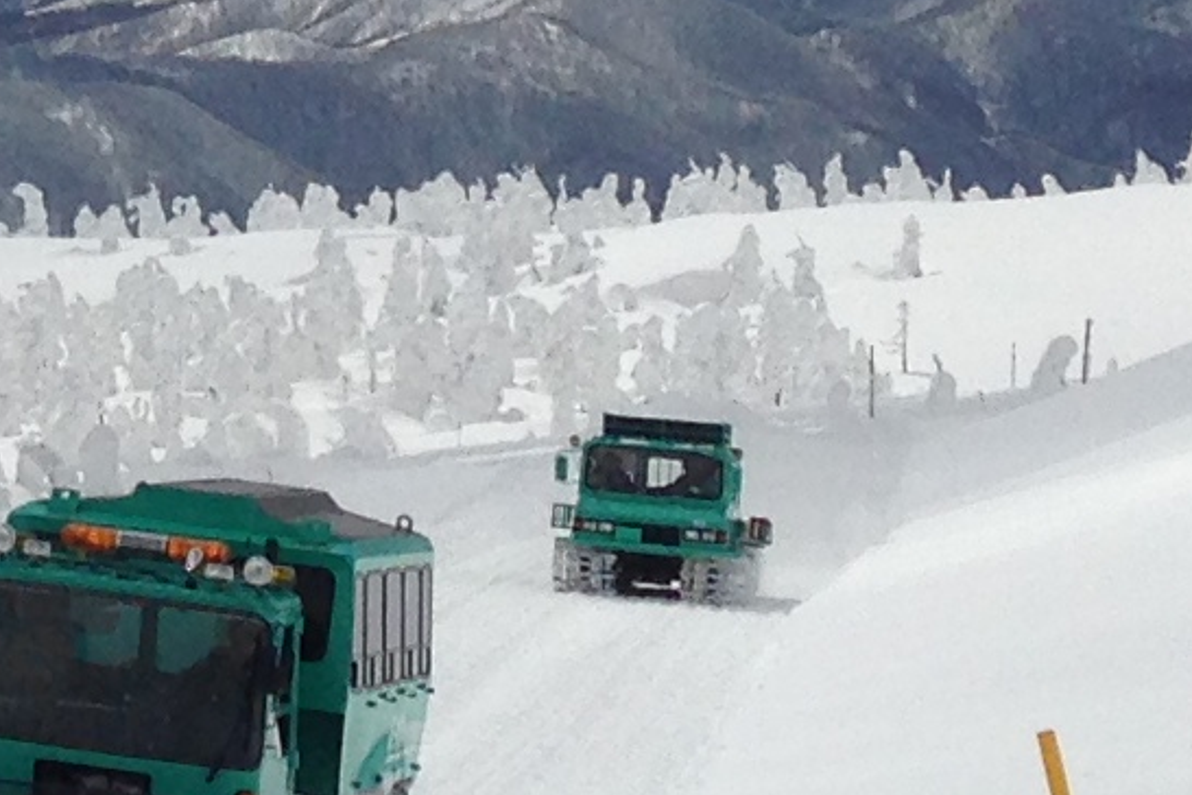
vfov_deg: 6.5
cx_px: -664
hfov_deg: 9.7
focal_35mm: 205
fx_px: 6787
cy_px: -690
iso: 50
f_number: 2.4
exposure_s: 1/10870
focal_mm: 4.12
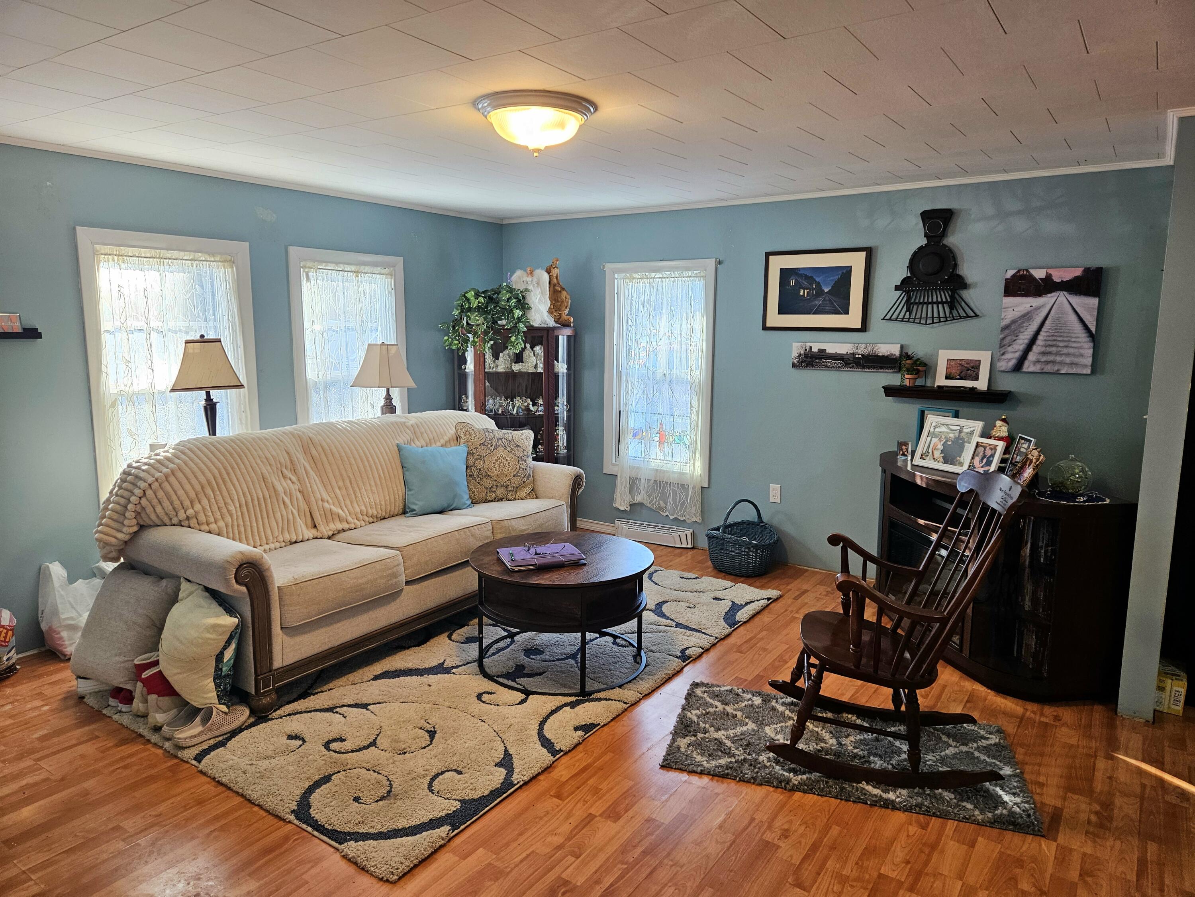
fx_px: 794
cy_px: 448
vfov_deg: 58.9
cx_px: 598
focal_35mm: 23
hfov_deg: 73.9
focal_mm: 5.4
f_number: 1.8
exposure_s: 1/120
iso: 160
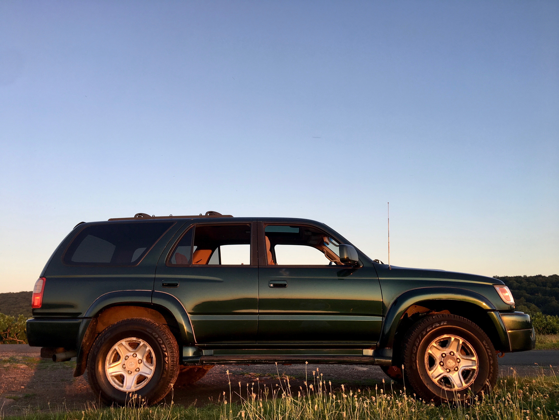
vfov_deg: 48.2
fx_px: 468
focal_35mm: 29
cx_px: 280
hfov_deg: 61.7
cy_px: 210
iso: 25
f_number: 2.2
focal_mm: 4.15
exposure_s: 1/121
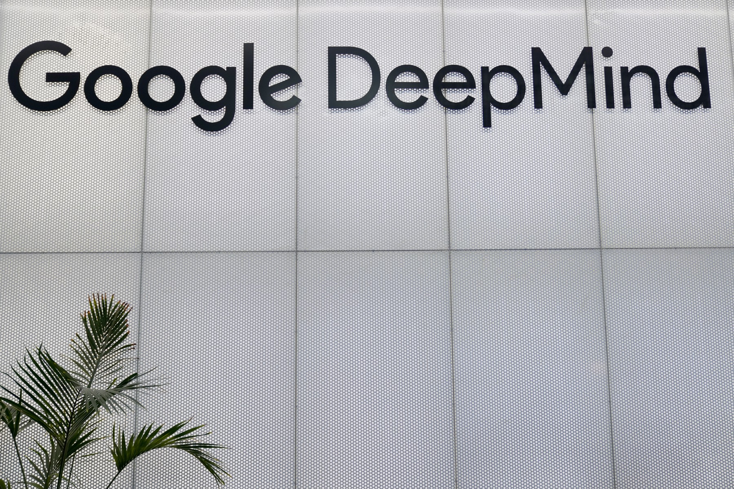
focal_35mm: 32
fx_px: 652
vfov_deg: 41.1
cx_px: 367
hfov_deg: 58.7
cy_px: 244
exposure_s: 1/320
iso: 640
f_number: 2.8
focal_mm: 32
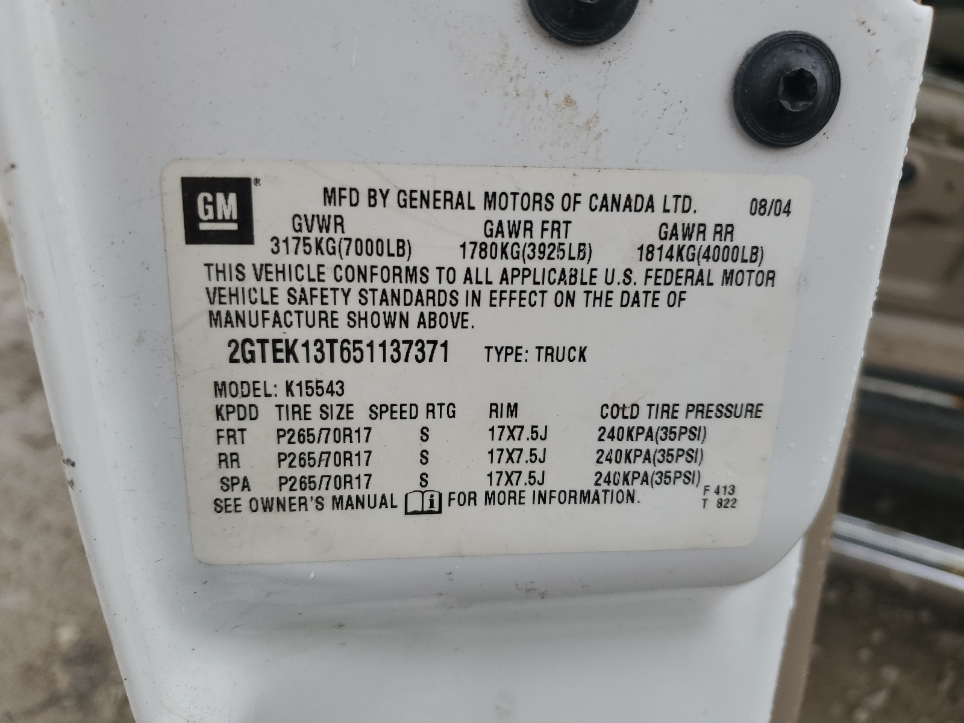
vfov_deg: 53.1
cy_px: 362
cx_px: 482
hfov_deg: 67.3
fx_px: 724
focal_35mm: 26
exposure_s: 1/556
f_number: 1.5
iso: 50
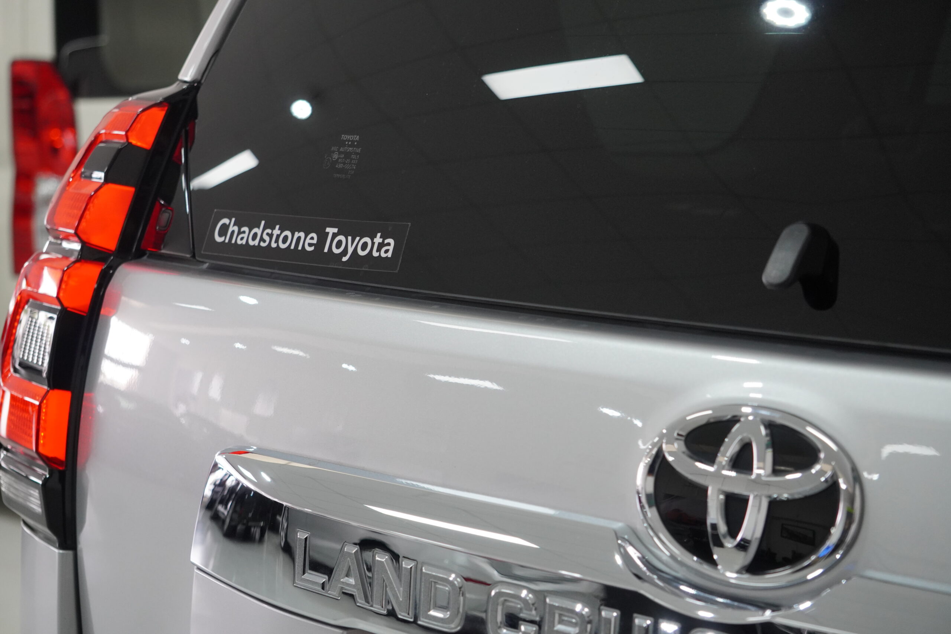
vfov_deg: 16.6
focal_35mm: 82
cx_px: 476
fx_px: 2179
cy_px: 317
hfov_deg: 24.6
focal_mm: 55
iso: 1250
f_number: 5
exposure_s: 1/125
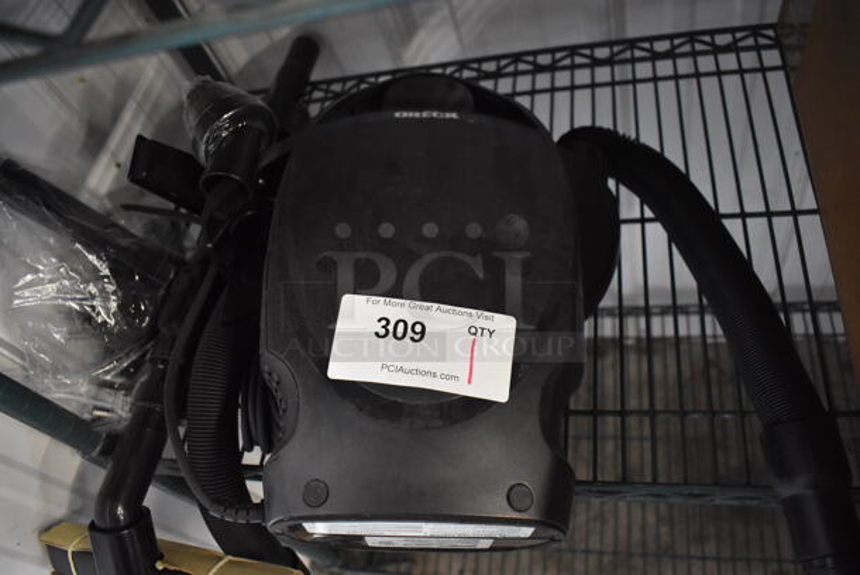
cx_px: 430
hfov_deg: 67.3
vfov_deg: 48.0
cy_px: 288
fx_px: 646
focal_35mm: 27
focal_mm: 18
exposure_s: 1/30
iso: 2800
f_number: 3.5
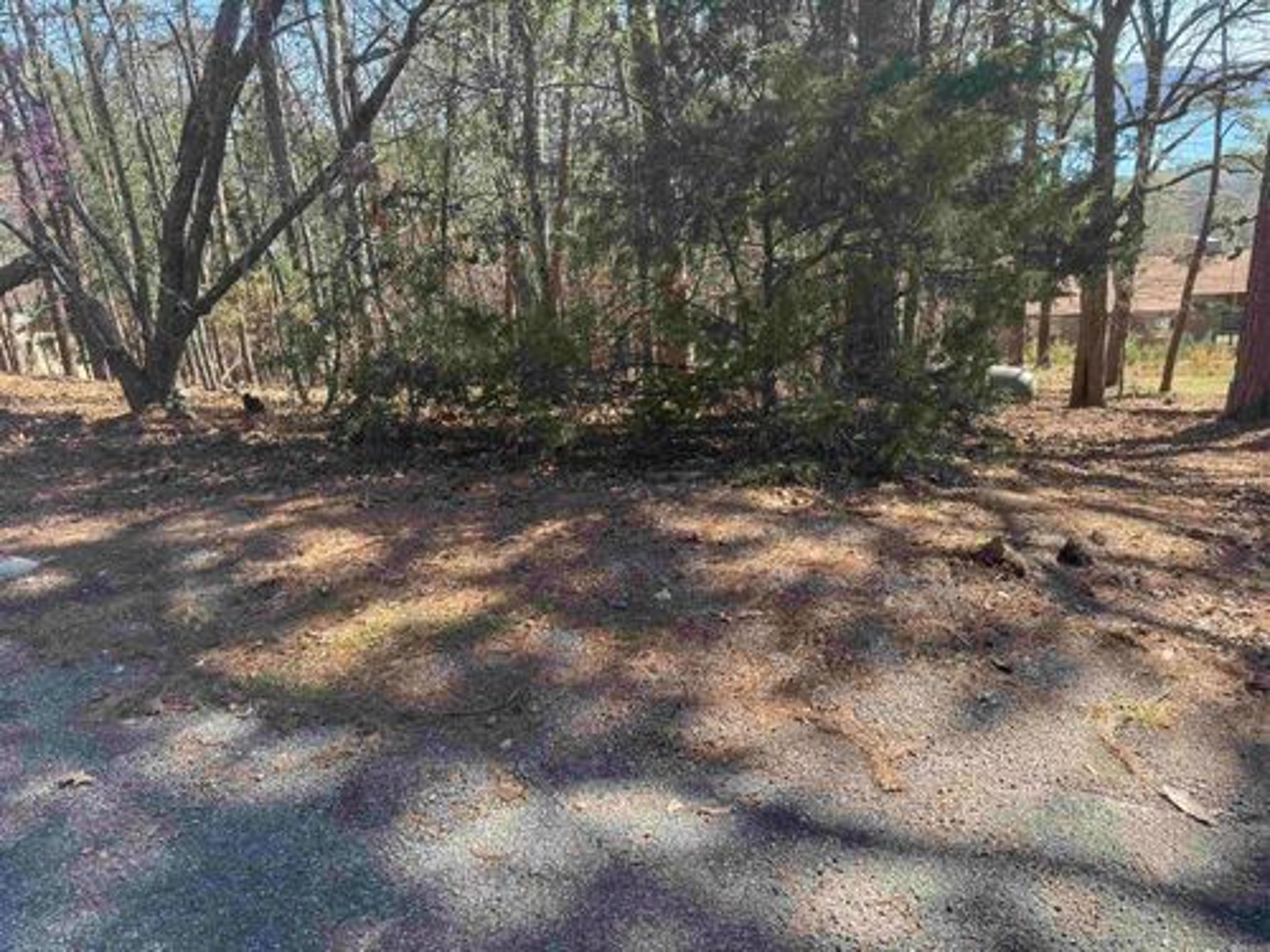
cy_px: 476
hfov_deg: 71.6
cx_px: 635
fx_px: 881
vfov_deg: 56.8
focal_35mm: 24
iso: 80
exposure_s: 1/678
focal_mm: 6.76
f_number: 1.78
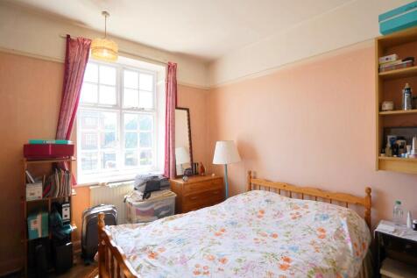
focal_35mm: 16
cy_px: 139
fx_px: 185
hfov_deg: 96.8
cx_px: 208
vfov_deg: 73.7
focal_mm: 16
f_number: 4.5
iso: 100
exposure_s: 1/80
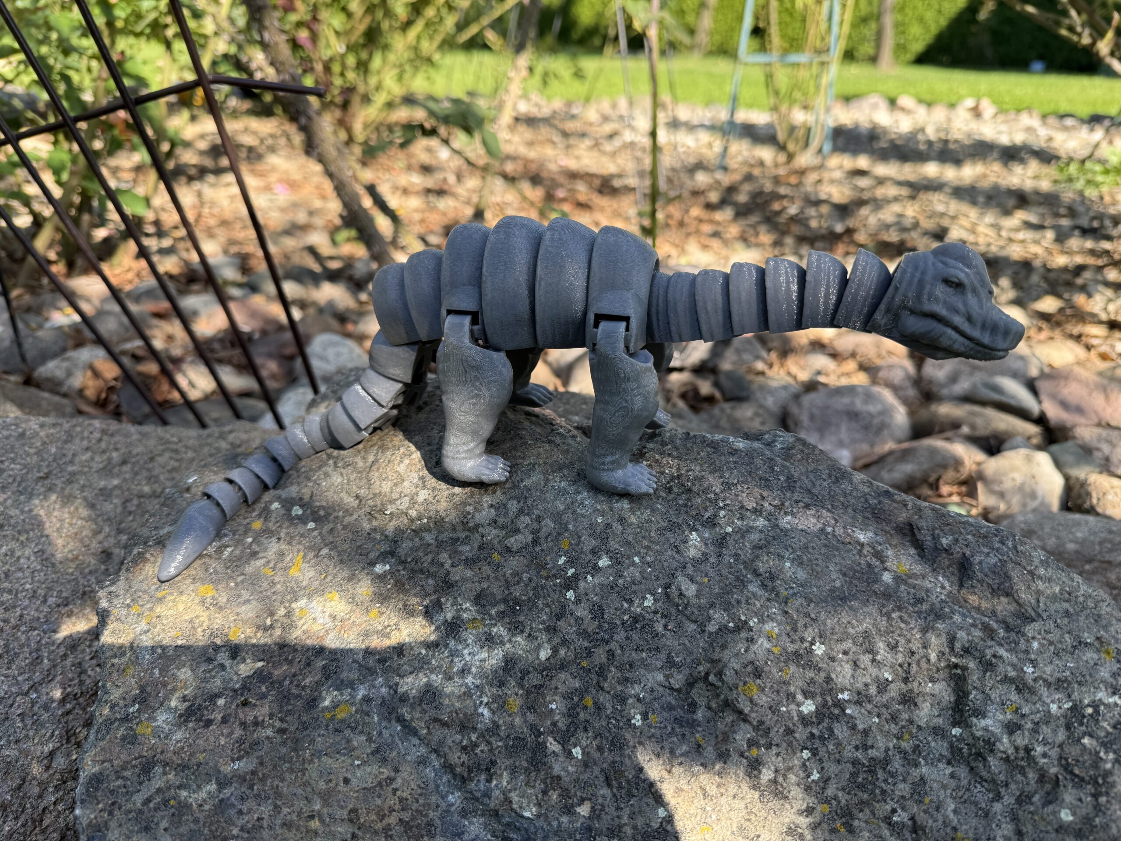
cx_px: 560
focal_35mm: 24
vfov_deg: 56.8
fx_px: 777
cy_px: 420
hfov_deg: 71.6
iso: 80
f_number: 1.78
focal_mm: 6.76
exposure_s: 1/689
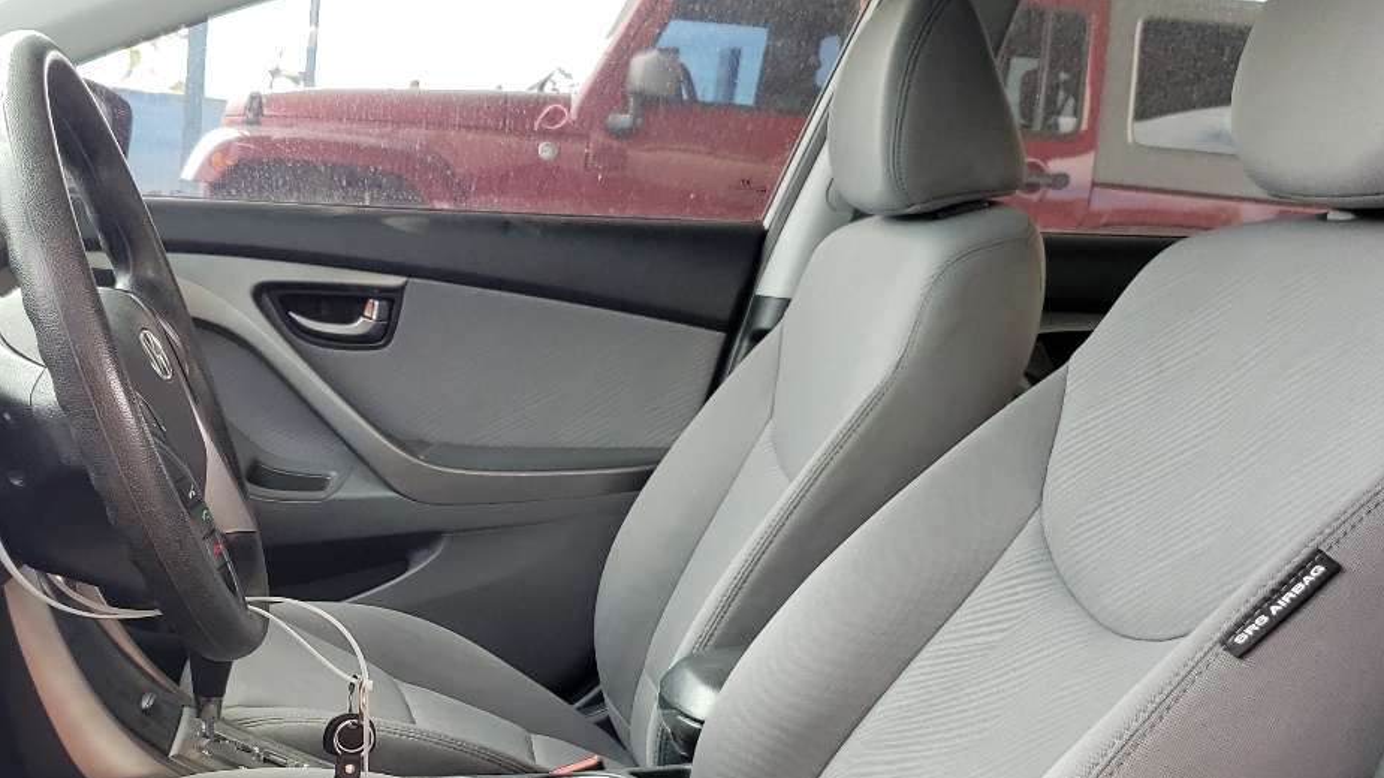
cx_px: 429
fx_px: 1798
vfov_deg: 23.8
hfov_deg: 41.4
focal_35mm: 49
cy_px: 681
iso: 50
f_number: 1.5
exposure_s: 1/125
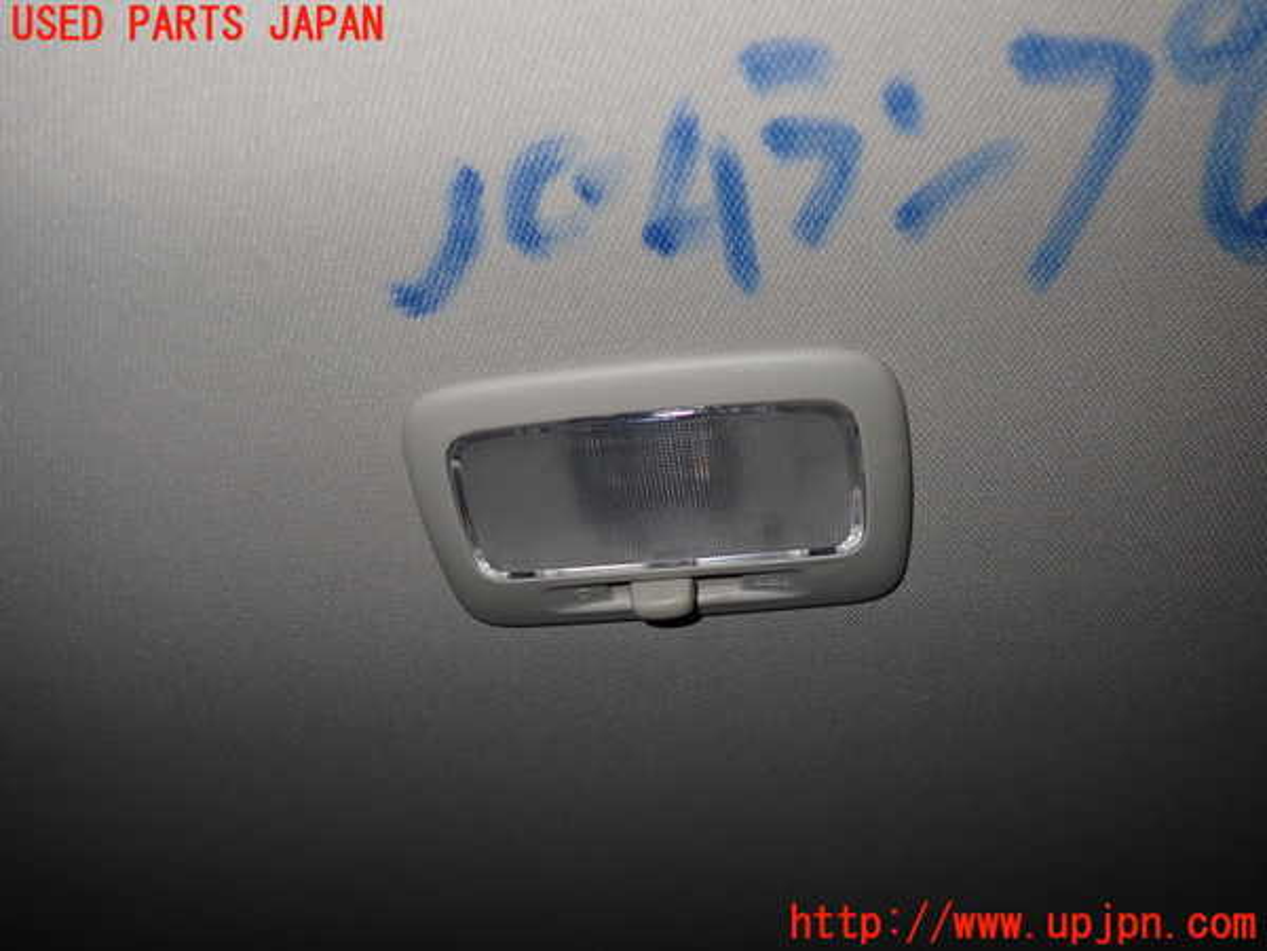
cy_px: 476
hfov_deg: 60.0
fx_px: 1098
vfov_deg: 46.8
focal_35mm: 30
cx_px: 634
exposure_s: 1/30
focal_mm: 5.4
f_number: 6.3
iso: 200
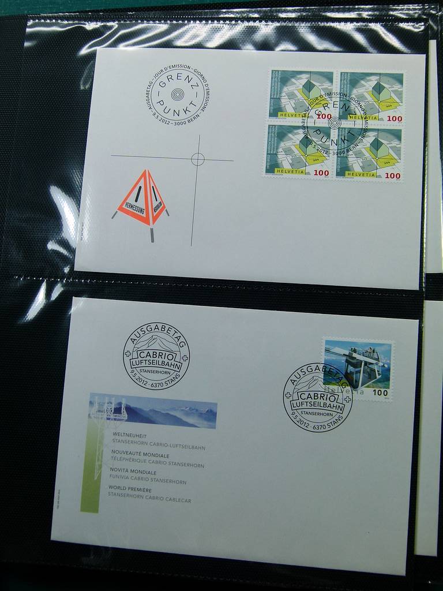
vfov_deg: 51.4
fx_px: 614
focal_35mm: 36
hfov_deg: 39.7
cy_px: 296
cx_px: 222
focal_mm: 6.5
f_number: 4
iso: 100
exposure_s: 1/125
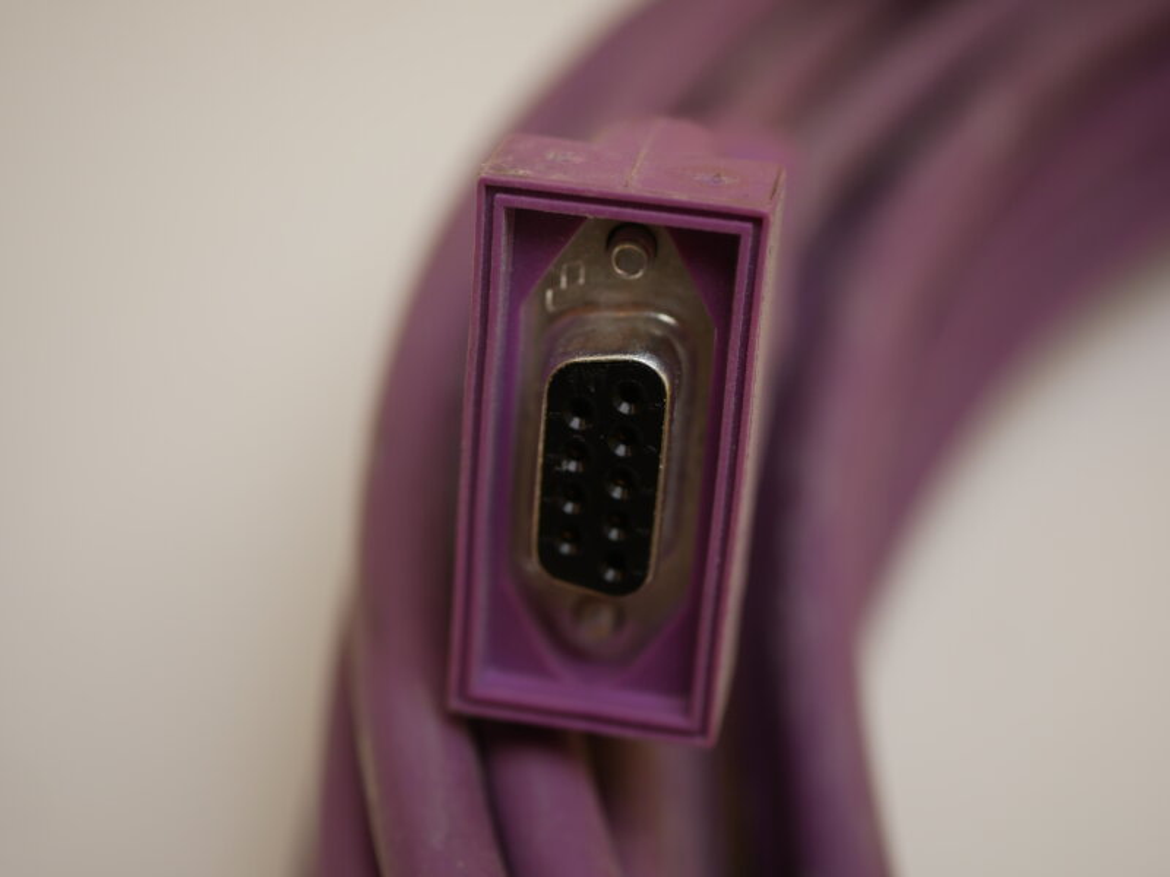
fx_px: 2028
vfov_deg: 24.4
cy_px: 438
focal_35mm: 60
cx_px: 585
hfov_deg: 32.2
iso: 200
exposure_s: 1/125
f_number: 2.8
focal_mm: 30
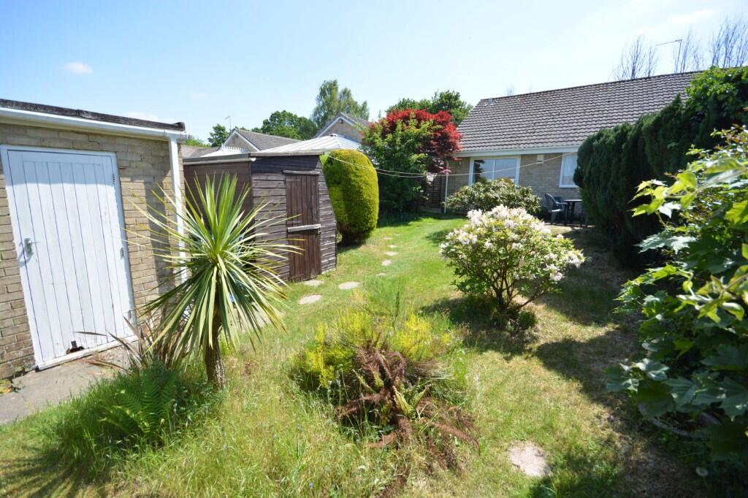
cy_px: 249
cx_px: 374
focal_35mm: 15
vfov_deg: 77.3
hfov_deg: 100.4
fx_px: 312
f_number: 8
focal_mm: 10
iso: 400
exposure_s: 1/500
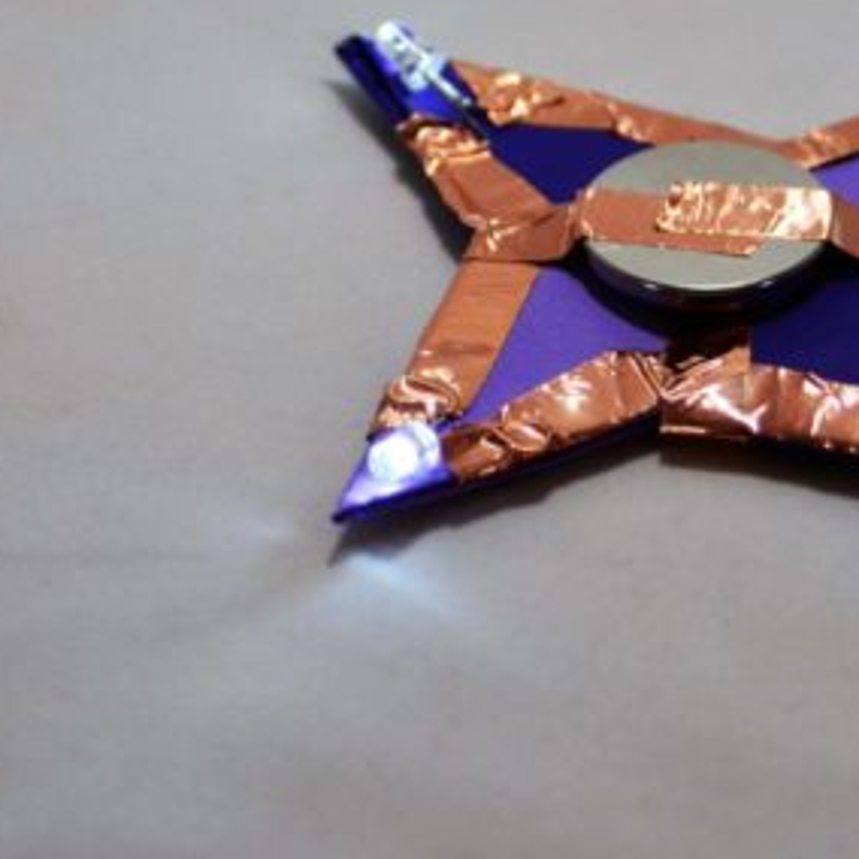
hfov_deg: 9.5
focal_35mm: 184
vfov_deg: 9.5
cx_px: 674
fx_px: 5166
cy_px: 278
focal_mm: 68
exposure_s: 1/250
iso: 400
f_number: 5.3
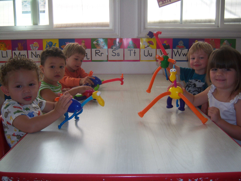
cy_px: 90
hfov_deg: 51.4
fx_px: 251
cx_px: 120
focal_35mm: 36
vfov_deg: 39.7
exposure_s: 1/60
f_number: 2.8
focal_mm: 7.5
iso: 80
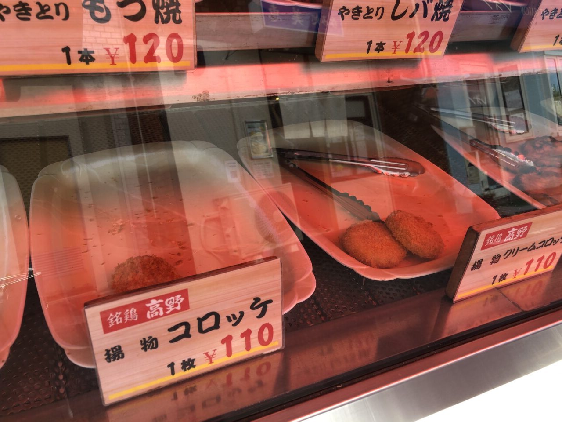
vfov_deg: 49.7
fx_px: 455
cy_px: 211
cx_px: 281
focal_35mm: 28
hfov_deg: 63.4
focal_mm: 3.99
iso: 25
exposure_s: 1/100
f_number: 1.8
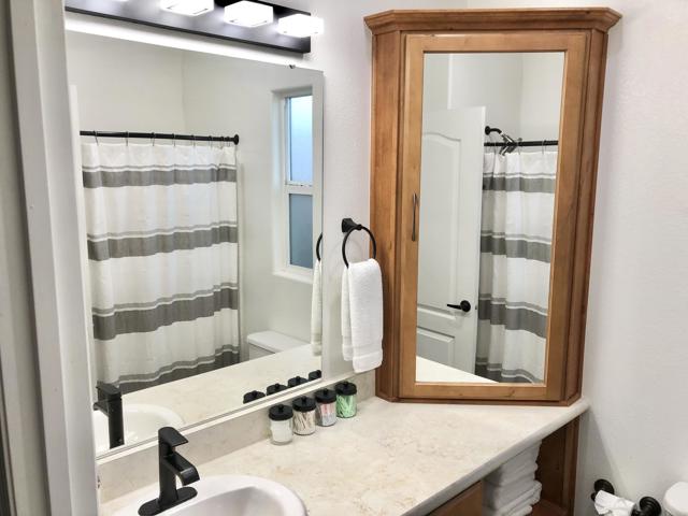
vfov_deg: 49.7
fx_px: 557
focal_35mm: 28
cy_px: 258
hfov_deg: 63.4
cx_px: 344
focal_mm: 4
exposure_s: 1/120
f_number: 1.8
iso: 50
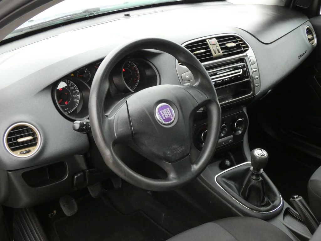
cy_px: 120
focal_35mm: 43
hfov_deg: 43.9
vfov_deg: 33.6
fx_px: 399
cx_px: 160
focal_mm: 7.8
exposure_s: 1/80
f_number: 5
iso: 800
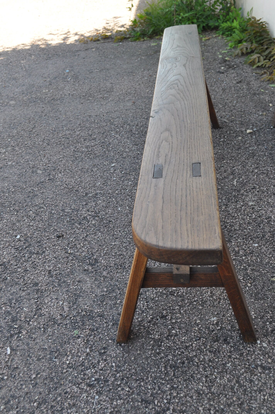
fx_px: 482
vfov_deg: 46.4
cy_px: 207
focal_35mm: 42
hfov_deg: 31.8
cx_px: 138
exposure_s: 1/125
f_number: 5.6
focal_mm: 28
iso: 400
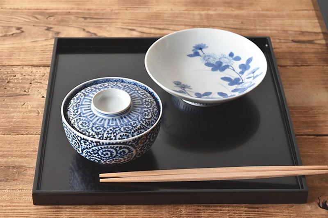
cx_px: 164
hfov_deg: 24.6
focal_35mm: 82
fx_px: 751
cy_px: 109
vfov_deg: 16.5
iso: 800
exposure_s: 1/10
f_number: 5.6
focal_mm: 55
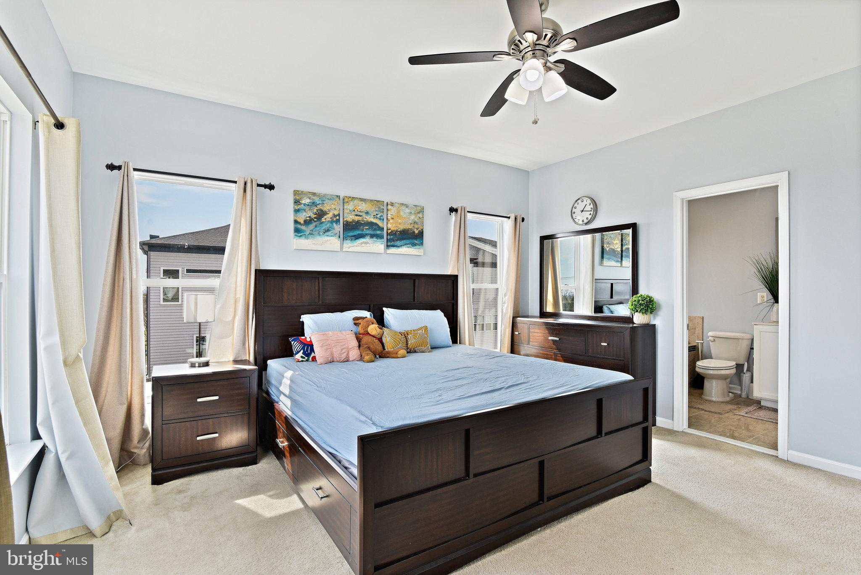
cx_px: 430
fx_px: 407
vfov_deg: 70.5
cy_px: 288
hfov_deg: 93.3
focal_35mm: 17
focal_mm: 17
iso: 400
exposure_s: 1/20
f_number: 8
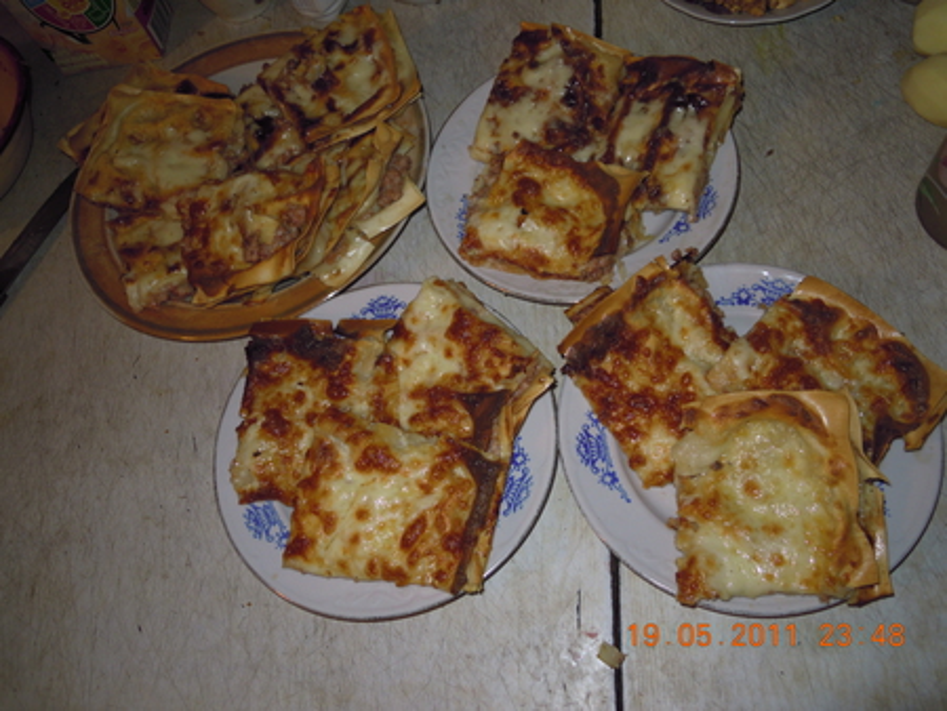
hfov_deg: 63.4
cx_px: 474
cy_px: 356
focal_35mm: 28
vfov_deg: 49.8
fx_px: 766
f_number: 2.7
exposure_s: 1/25
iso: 100
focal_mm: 5
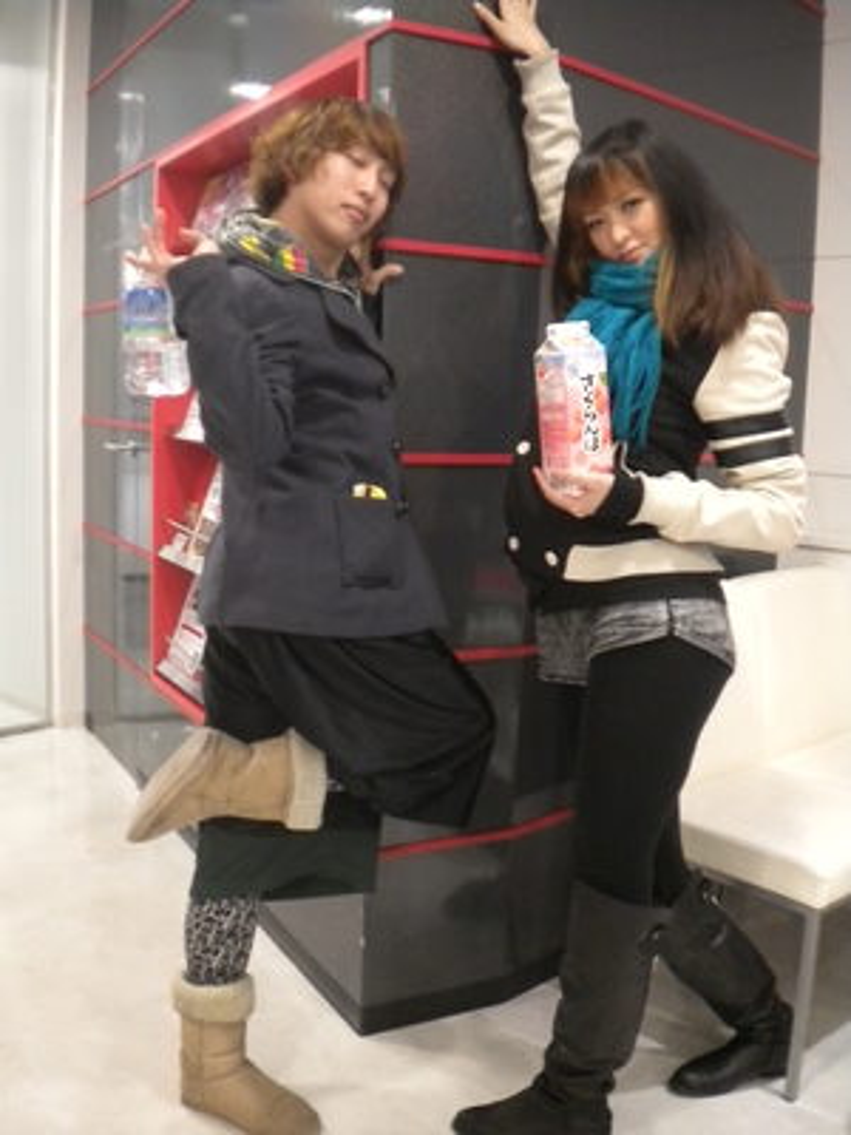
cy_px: 568
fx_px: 1147
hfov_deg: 40.7
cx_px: 426
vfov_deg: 52.6
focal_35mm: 35
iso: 400
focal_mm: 6.3
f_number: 3.1
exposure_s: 1/24.5
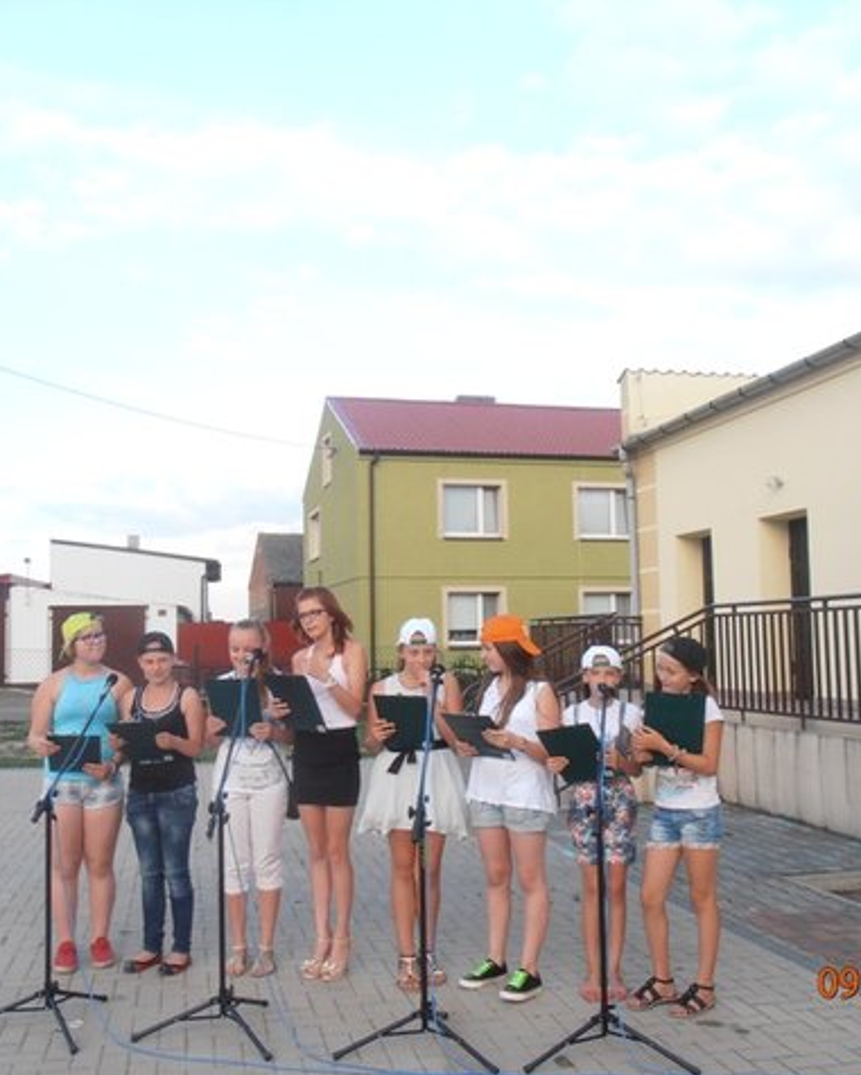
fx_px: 1019
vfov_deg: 55.6
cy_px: 549
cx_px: 384
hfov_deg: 45.7
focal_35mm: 32
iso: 80
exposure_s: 1/125
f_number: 3
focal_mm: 4.2
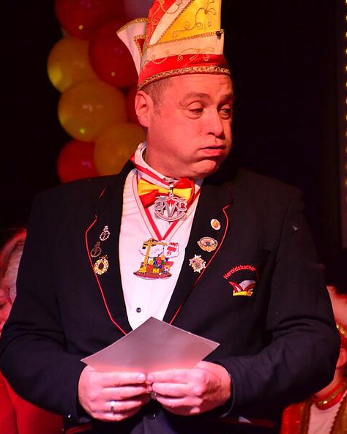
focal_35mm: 316
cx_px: 173
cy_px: 239
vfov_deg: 6.1
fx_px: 4053
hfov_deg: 4.9
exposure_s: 1/80
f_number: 6.3
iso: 3200
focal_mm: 185
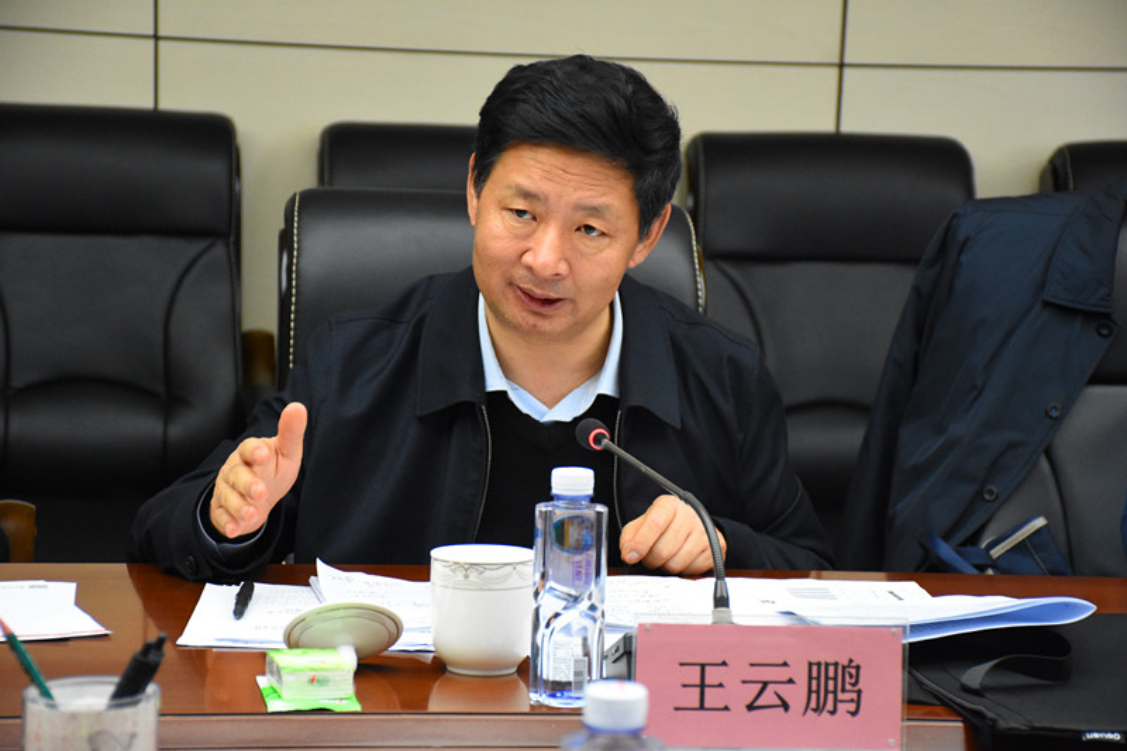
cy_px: 376
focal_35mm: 105
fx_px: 3286
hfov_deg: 19.5
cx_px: 564
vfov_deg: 13.0
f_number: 5
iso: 3200
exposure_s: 1/125
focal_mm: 70
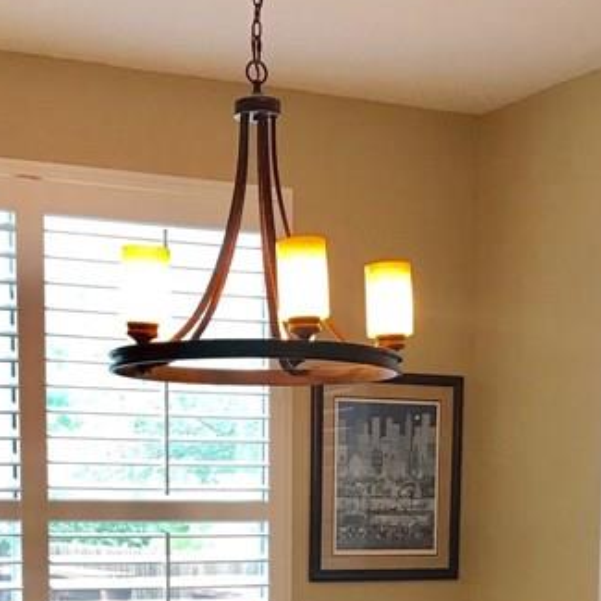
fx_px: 1532
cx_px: 276
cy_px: 658
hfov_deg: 22.2
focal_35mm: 78
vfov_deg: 21.1
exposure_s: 1/30
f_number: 1.8
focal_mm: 3.99
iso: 32
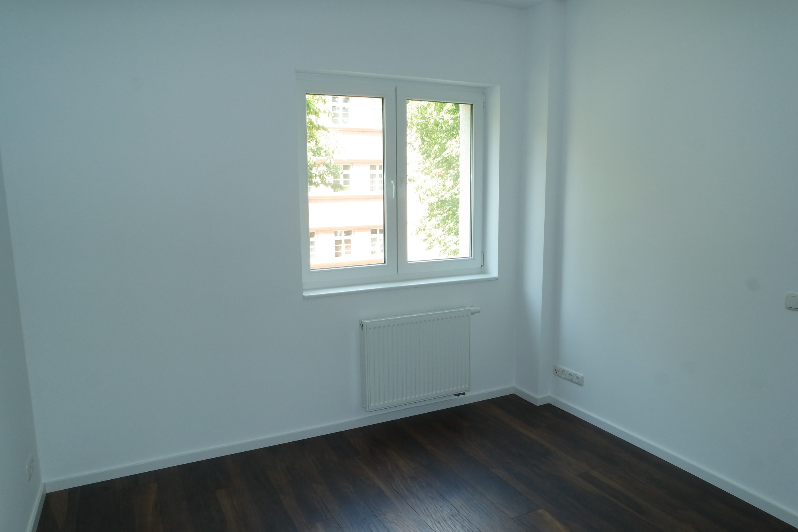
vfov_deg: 53.1
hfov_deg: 73.7
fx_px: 532
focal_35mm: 24
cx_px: 399
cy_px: 266
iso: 1600
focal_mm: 16
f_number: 13
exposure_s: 1/30
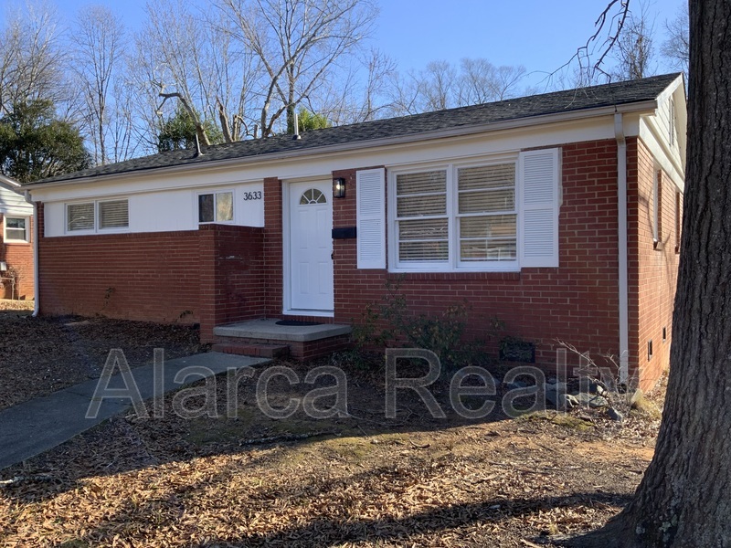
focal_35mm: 29
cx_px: 366
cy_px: 274
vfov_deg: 48.2
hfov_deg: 61.7
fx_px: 612
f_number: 1.8
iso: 16
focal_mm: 3
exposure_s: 1/580
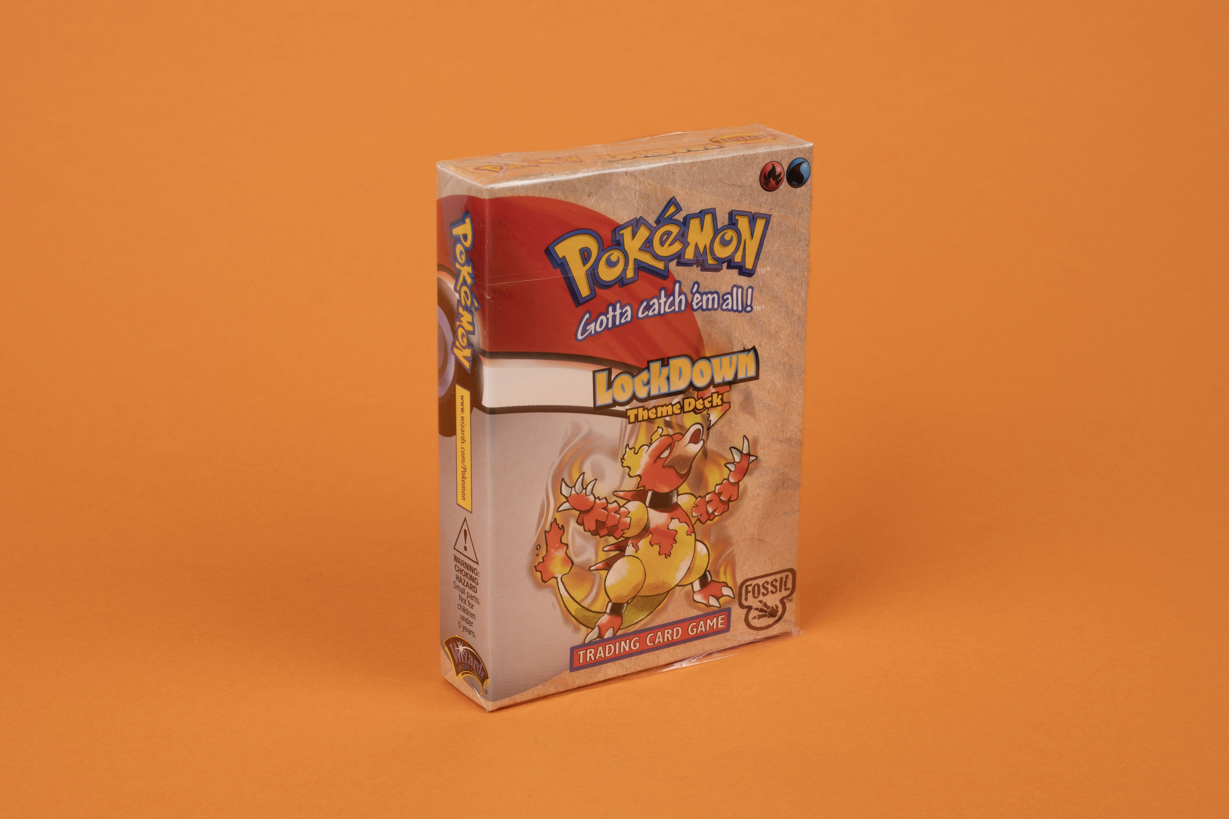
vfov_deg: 20.9
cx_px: 614
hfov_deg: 31.0
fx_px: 2219
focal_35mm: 65
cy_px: 410
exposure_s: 1/10
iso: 50
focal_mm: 43.6
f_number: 10
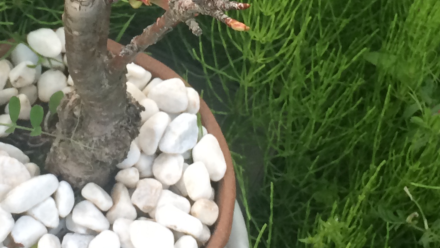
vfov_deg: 12.0
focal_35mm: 99
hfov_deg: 21.4
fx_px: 1155
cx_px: 112
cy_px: -39
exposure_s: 1/30
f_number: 2.2
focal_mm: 4.15
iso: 50
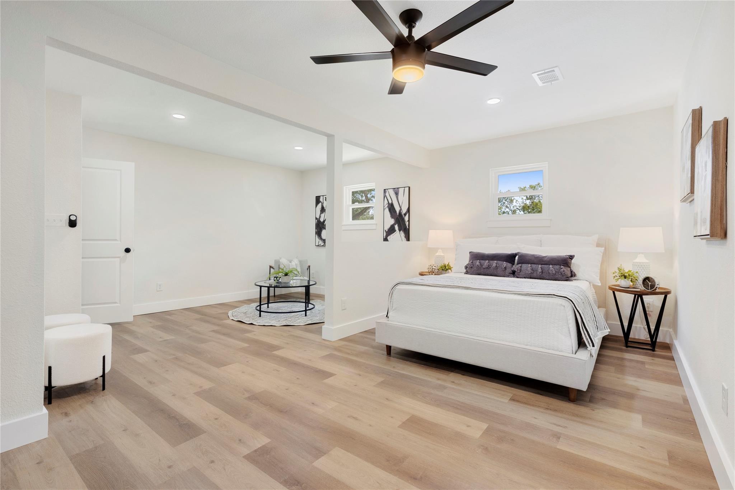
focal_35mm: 16
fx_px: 327
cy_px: 245
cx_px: 368
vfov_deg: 73.7
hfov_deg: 96.7
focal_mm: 16
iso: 320
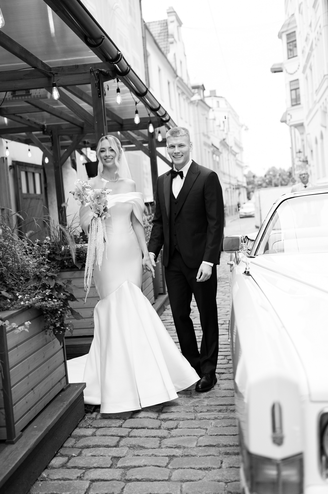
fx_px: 479
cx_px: 164
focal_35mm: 35
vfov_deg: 54.5
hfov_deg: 37.8
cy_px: 247
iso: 500
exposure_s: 1/2500
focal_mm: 35
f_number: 2.2
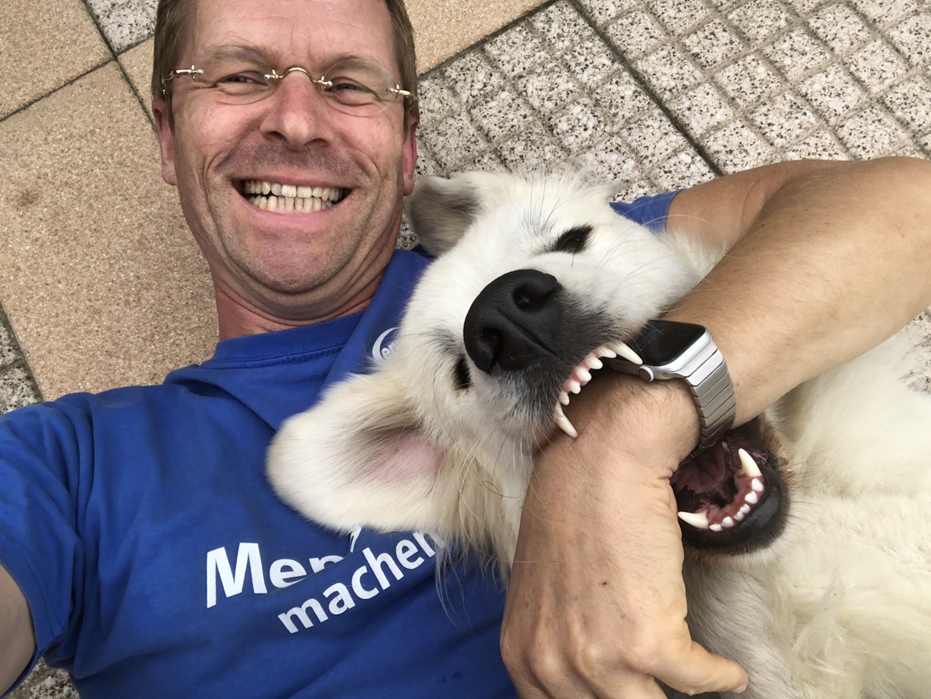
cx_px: 466
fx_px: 861
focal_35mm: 32
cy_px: 350
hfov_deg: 56.8
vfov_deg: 44.2
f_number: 2.2
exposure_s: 1/322
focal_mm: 2.87
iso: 20
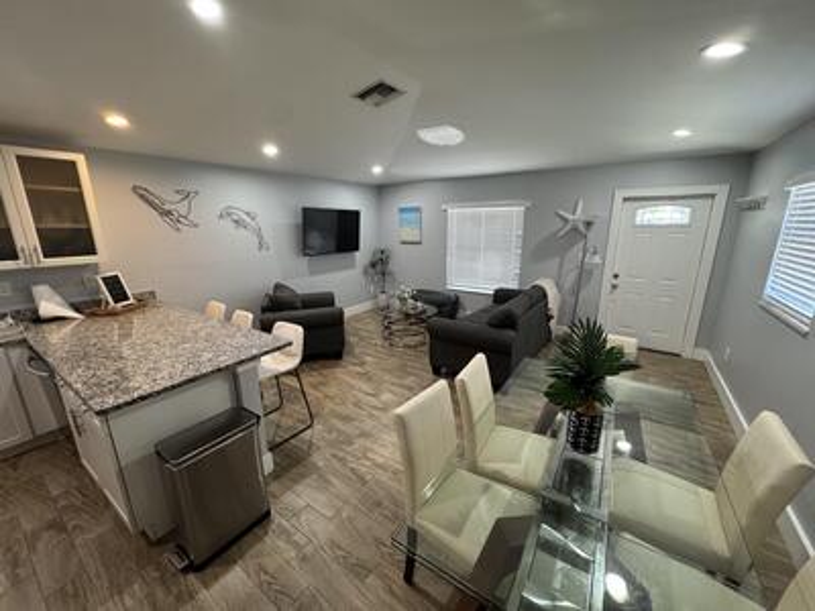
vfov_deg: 85.7
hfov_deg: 102.1
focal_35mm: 14
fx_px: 330
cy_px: 306
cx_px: 408
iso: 320
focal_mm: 2.22
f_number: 2.2
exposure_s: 1/63
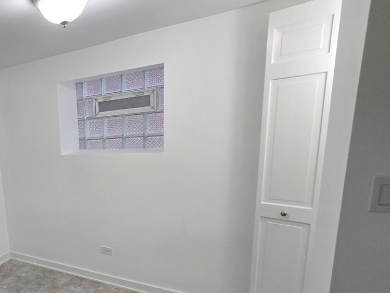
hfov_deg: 57.1
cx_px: 22
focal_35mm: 25
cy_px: 199
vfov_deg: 53.7
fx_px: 282
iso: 80
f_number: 2.2
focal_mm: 2.2
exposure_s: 1/60
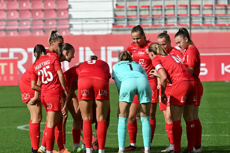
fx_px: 4406
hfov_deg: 3.0
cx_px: 122
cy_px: 79
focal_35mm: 690
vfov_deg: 2.0
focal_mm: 400
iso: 400
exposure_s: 1/1250
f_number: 8
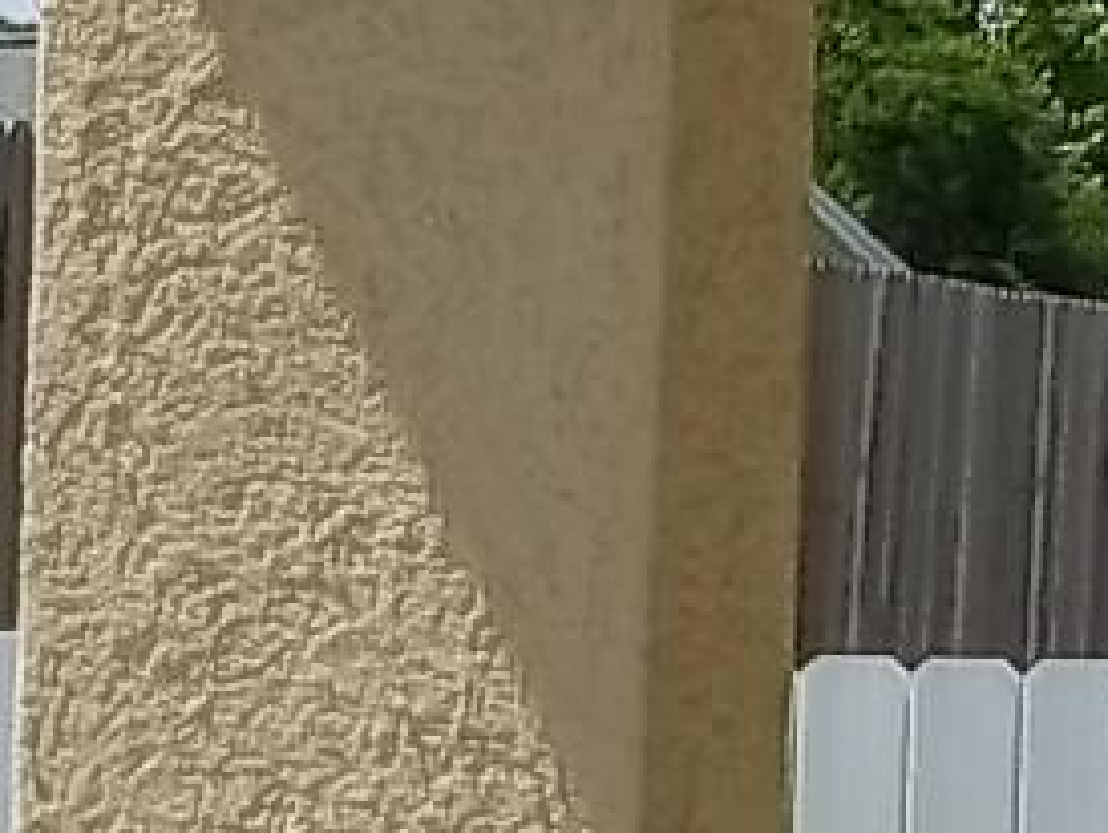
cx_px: -809
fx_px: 8618
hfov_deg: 7.2
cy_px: 1512
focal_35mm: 269
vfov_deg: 5.4
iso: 80
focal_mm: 6.5
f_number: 8
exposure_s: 1/250
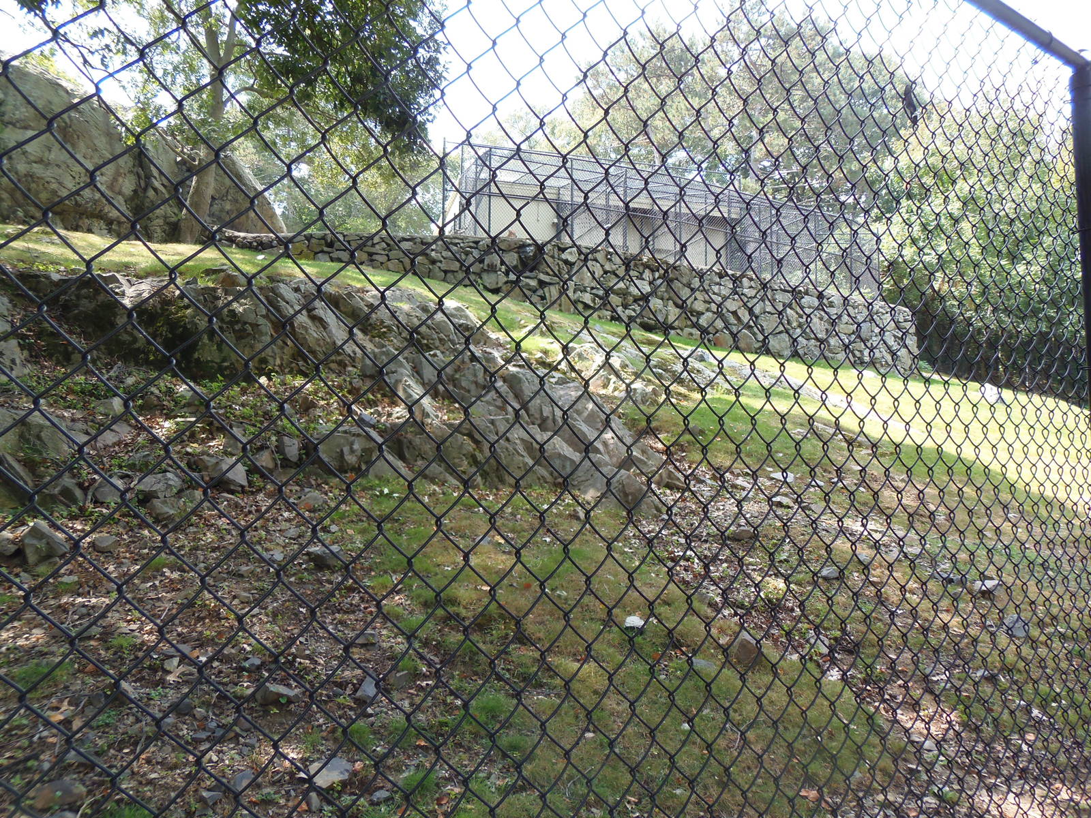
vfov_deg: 56.8
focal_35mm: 24
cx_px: 546
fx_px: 756
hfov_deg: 71.6
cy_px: 409
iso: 64
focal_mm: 4.3
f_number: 2.9
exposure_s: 1/100
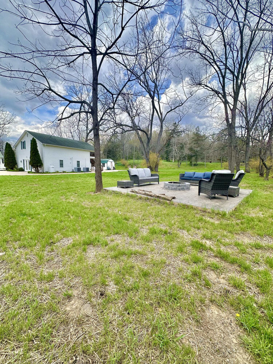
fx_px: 147
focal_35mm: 14
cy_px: 182
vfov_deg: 102.1
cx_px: 136
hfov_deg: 85.7
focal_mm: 2.22
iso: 40
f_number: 2.2
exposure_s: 1/682
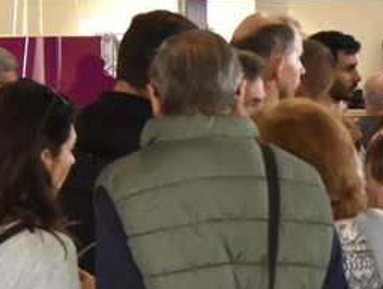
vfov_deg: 6.5
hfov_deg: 8.5
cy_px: 77
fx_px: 2537
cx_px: 451
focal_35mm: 229
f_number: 6.3
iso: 2500
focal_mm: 38
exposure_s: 1/125
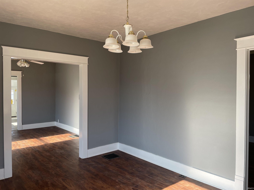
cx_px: 127
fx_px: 191
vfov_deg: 53.1
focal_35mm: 26
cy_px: 95
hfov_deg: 67.3
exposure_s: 1/141
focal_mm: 4.2
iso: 32
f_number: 1.6
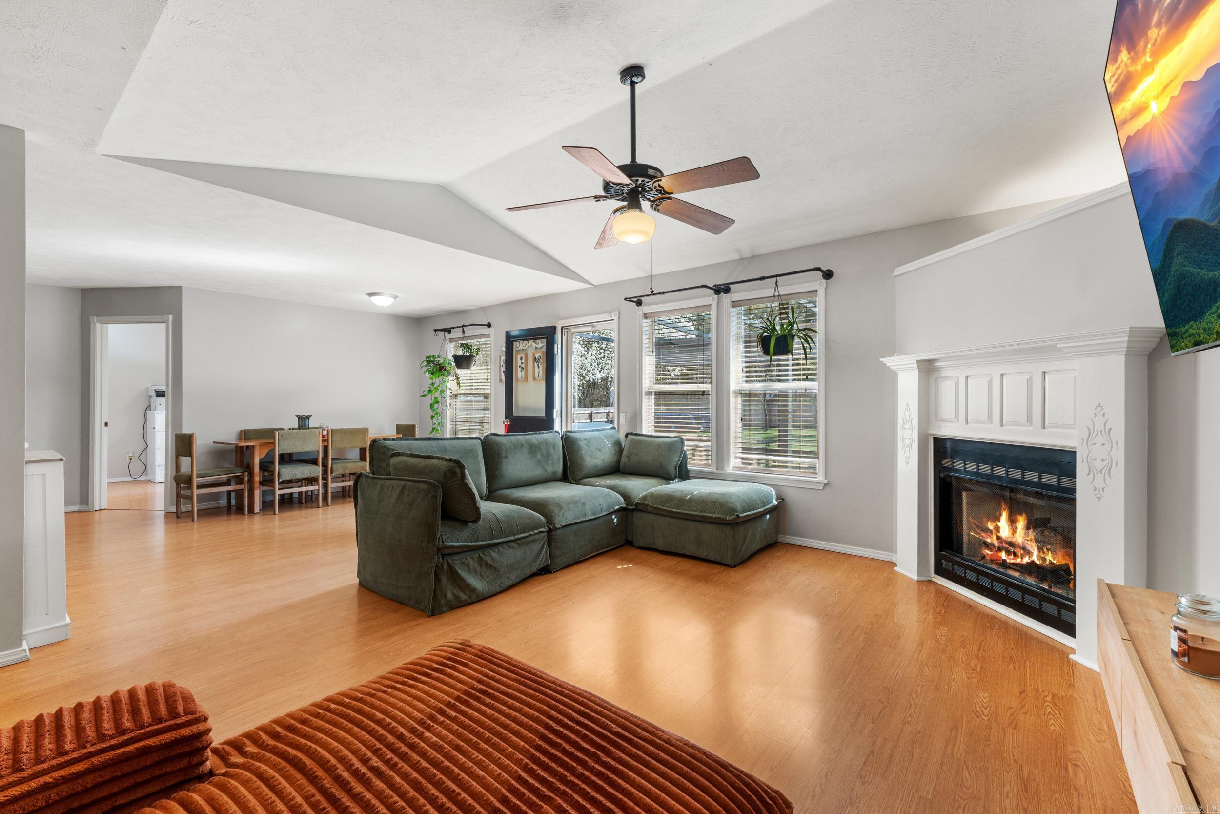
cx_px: 610
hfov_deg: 100.4
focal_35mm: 15
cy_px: 407
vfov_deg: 77.3
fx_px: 508
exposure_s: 1/4
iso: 200
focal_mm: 10
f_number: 9
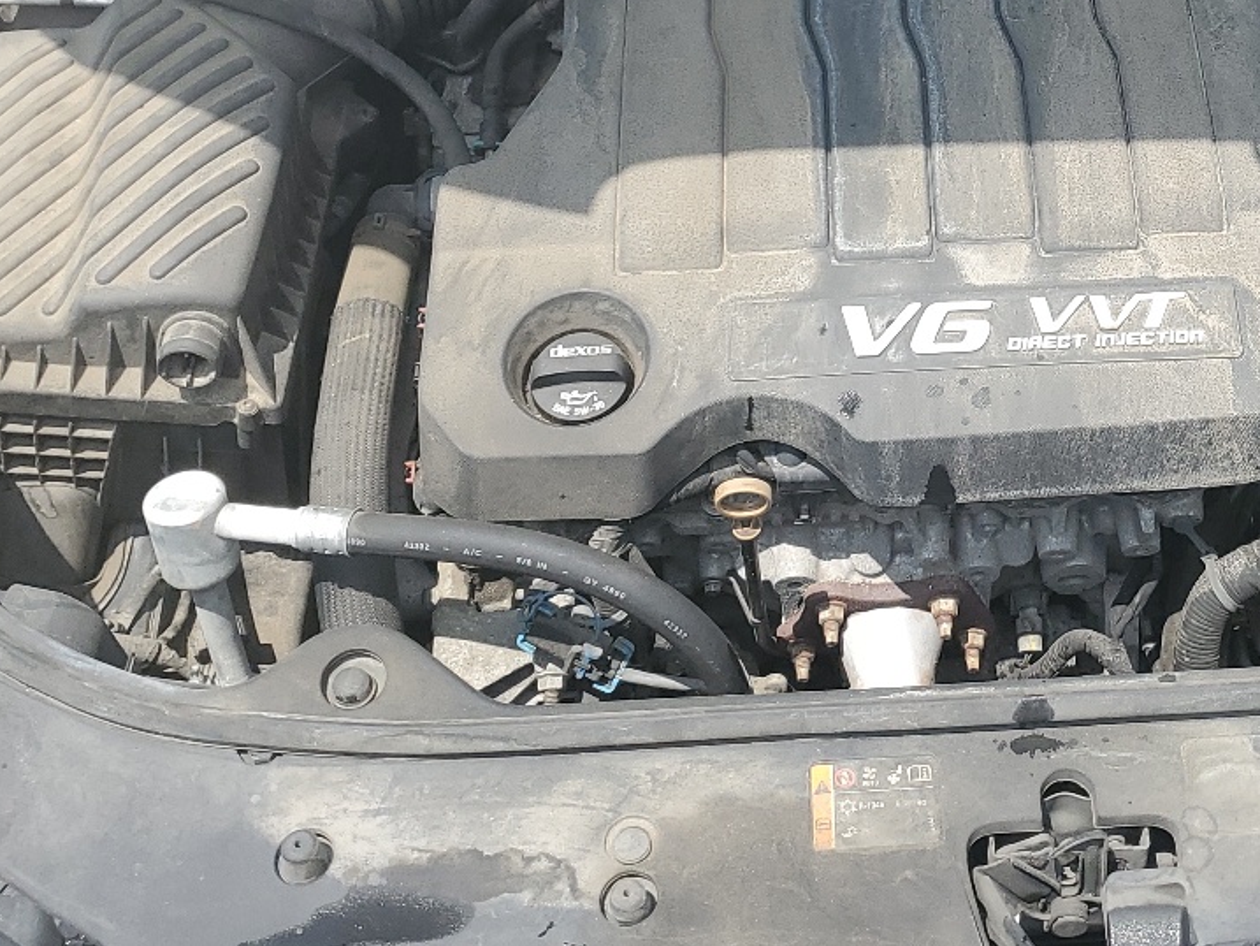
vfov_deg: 24.5
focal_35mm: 58
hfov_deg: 32.3
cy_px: 91
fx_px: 2112
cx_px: 1007
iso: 50
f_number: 1.5
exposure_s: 1/1429
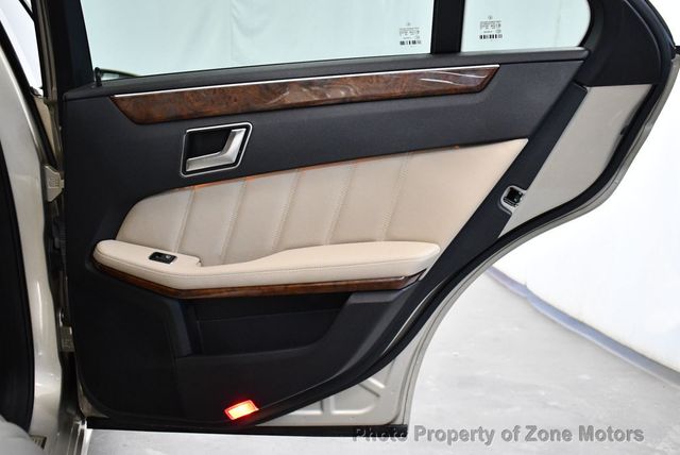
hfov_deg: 48.4
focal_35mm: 40
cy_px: 228
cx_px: 340
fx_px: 756
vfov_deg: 33.5
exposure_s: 1/125
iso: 2800
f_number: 3.5
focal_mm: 20
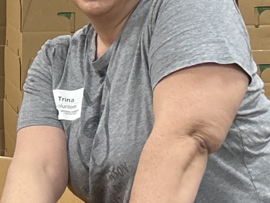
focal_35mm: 165
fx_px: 1288
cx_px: -166
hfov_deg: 11.4
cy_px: 30
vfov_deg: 9.0
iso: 200
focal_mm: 5.7
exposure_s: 1/60
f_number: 1.5
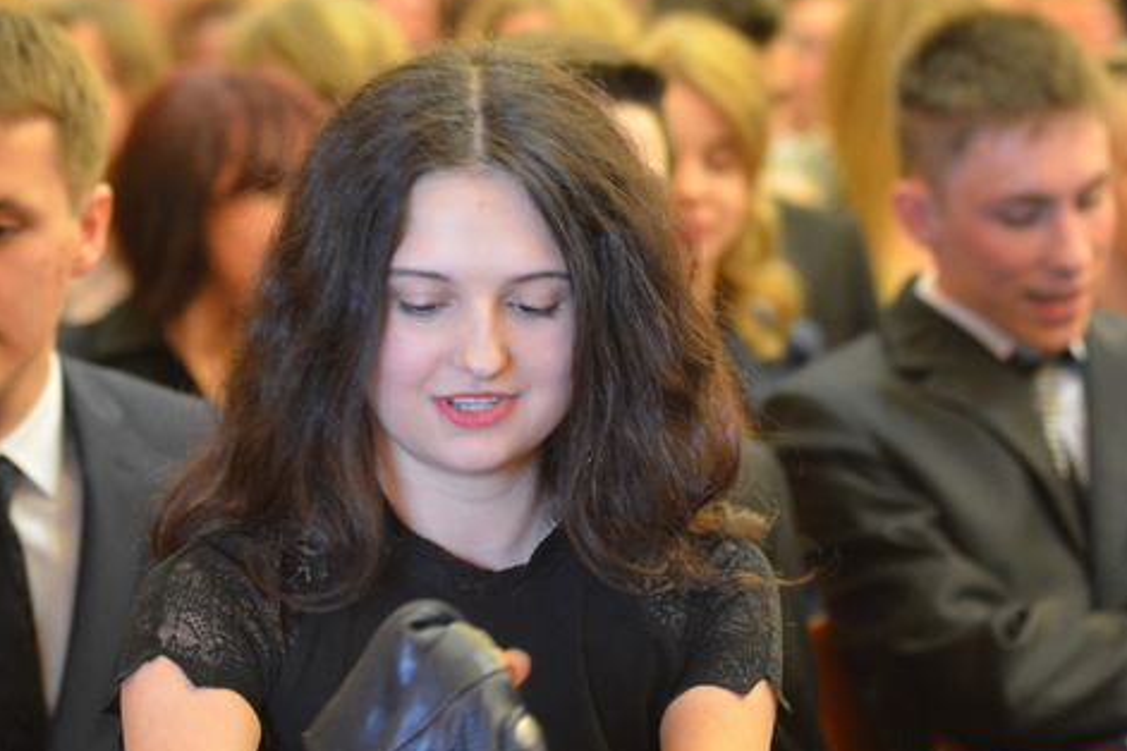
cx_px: 462
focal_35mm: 185
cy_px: 373
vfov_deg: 7.4
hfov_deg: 11.1
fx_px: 5791
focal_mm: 82
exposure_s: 1/40
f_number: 2.8
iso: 1600
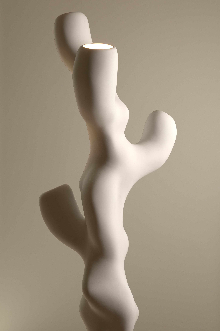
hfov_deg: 32.6
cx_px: 110
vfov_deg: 47.4
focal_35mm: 41
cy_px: 166
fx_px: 376
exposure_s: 1/25
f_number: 10
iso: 250
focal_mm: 40
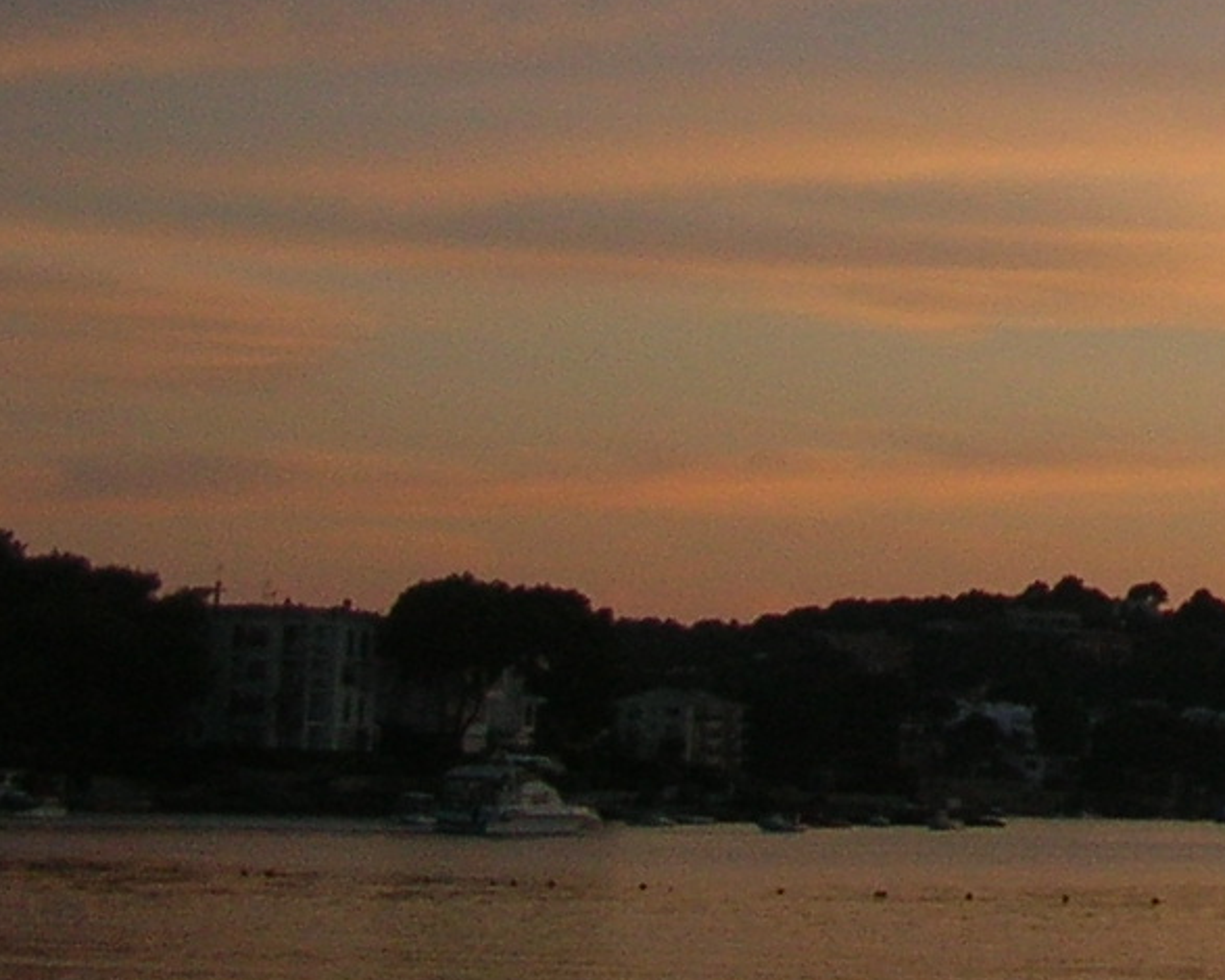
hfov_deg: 13.1
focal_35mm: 133
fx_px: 4824
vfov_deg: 11.3
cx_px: 2170
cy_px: -340
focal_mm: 5.8
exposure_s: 1/199
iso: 50
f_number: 2.8
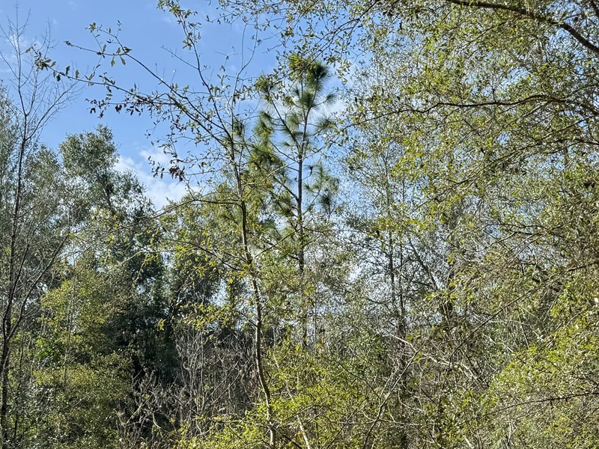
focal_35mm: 48
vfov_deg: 28.5
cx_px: 270
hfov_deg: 39.6
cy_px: 442
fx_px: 831
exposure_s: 1/2000
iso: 80
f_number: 1.78
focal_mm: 6.76
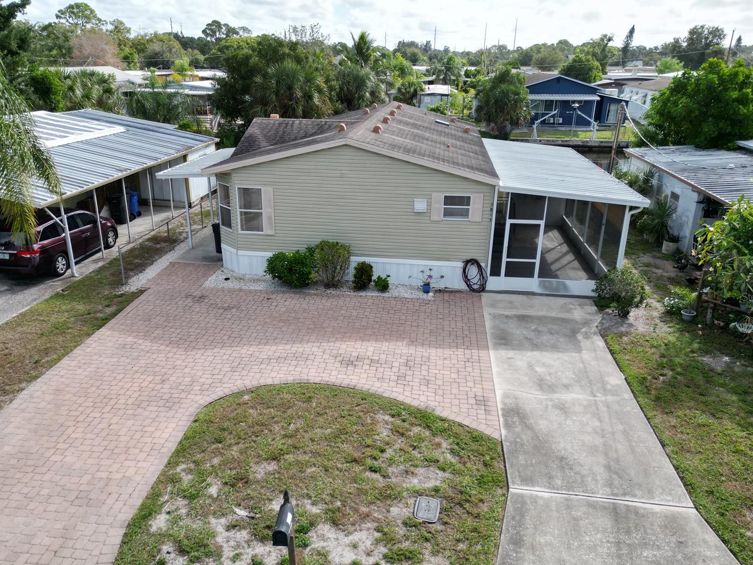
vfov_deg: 49.7
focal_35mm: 28
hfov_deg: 63.4
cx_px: 354
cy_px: 297
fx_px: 609
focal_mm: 6.72
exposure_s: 1/3200
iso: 200
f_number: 1.7
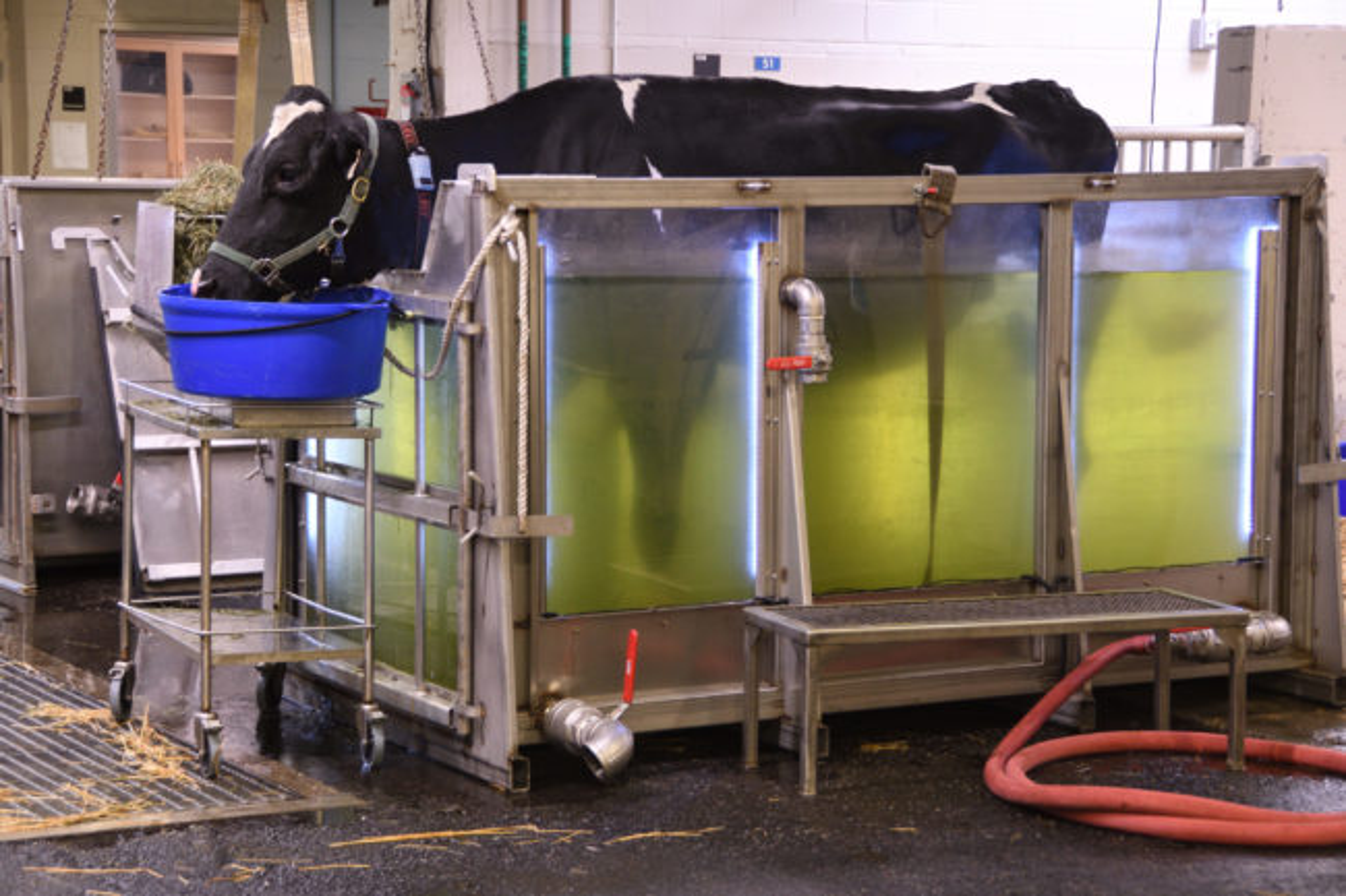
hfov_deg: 26.0
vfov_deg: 17.5
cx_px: 673
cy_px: 448
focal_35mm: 78
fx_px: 2915
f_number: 4.8
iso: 1250
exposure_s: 1/40
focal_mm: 52
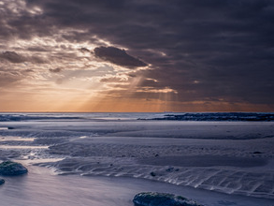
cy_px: 142
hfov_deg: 42.8
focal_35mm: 44
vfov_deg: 32.5
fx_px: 348
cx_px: 112
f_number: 20
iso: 100
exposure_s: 1.6
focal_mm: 14
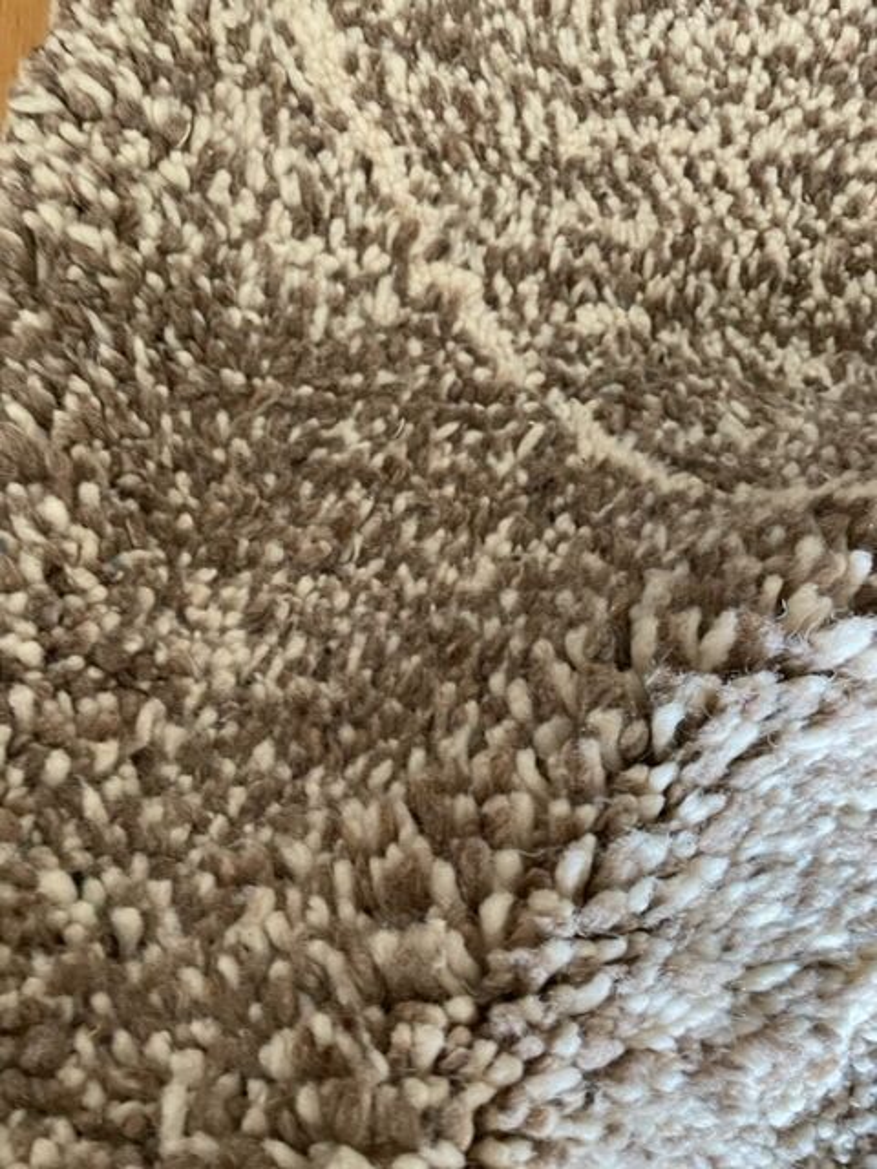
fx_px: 878
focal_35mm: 26
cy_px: 584
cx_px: 438
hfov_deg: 53.1
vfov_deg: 67.3
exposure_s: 1/60
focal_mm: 4.2
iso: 200
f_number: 1.6
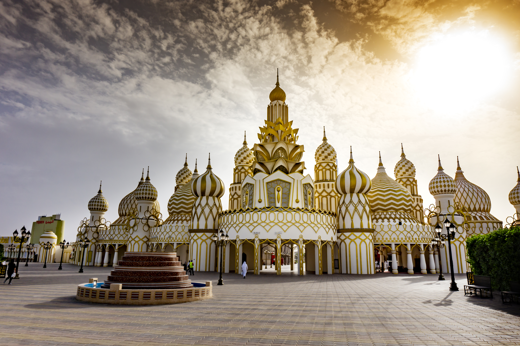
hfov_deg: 73.8
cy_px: 173
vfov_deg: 53.1
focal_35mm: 24
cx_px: 260
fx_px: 346
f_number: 14
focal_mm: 16
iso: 100
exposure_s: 1/250
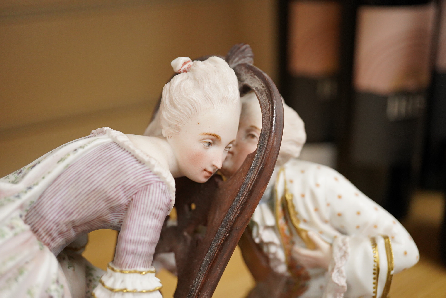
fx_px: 557
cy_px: 149
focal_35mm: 45
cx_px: 223
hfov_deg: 43.6
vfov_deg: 29.9
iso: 2500
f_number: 4
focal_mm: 30
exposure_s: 1/320
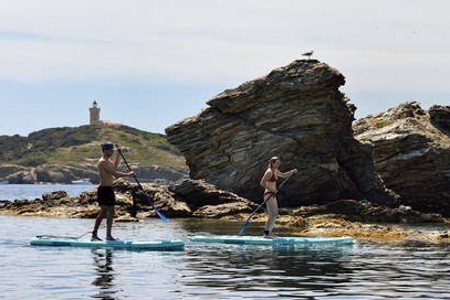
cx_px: 230
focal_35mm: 134
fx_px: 1676
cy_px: 149
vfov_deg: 10.3
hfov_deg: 15.3
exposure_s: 1/500
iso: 200
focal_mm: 130
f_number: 9
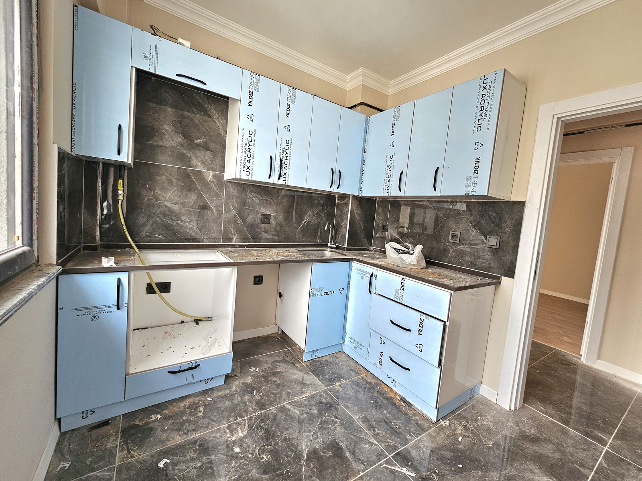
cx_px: 321
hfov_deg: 106.2
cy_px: 240
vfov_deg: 89.9
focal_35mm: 13
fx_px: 241
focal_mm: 2.2
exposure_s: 1/70.9
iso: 64
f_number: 2.2
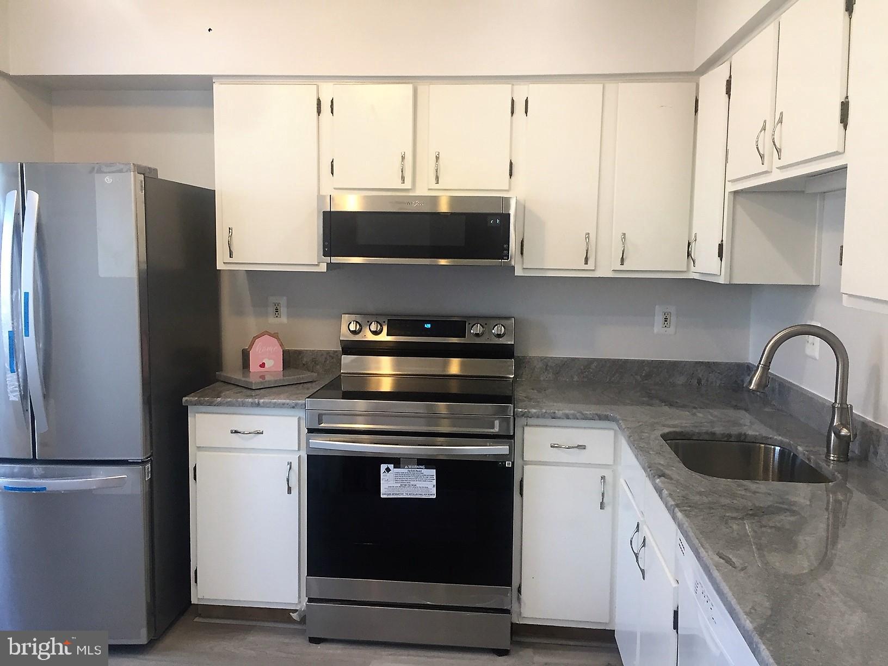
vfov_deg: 48.2
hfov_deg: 61.7
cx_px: 444
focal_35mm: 29
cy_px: 333
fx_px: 744
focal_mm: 4.15
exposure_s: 1/30
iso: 40
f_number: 2.2
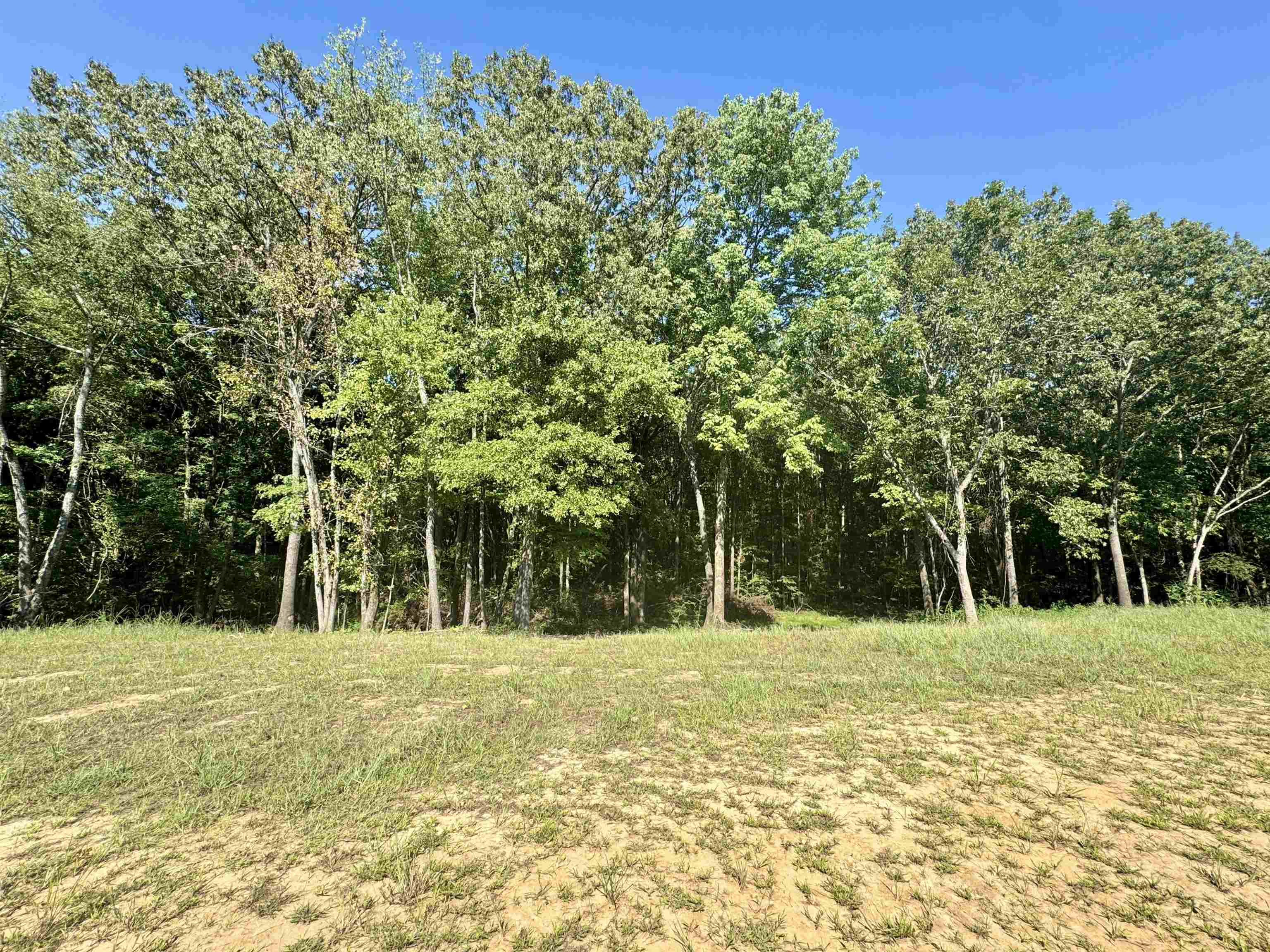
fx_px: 514
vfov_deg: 85.7
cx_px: 635
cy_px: 476
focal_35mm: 14
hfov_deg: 102.1
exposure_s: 1/657
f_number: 2.2
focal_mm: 2.22
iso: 50
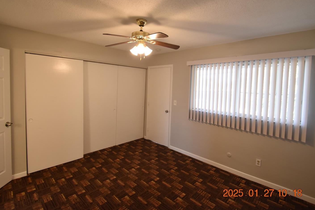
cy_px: 92
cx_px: 157
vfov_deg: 70.1
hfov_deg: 93.3
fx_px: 149
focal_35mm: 17
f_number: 4
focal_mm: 10
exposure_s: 1/60
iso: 800
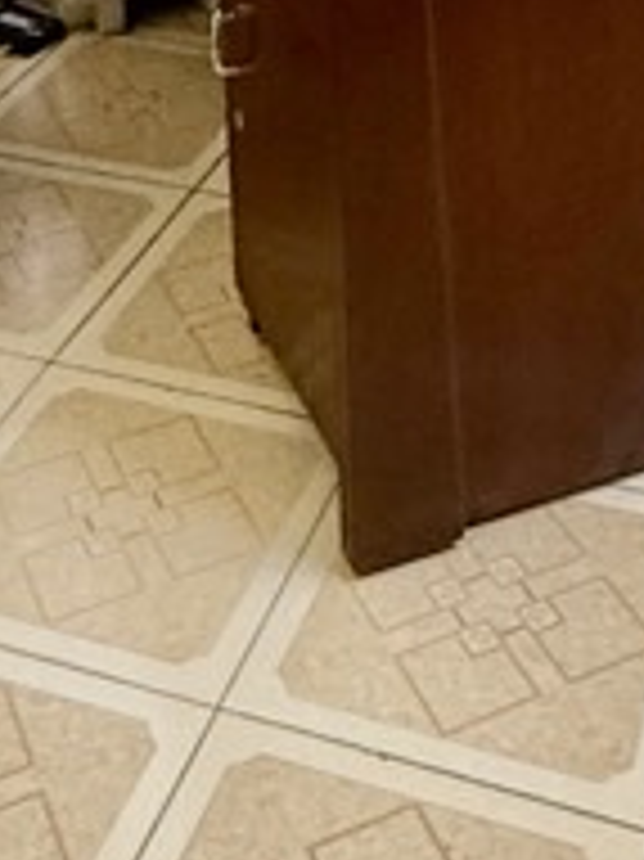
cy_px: -378
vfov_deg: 22.1
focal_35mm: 75
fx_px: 1862
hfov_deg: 19.6
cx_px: 351
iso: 250
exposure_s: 1/50
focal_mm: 2.22
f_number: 2.2
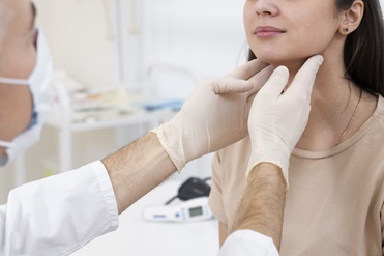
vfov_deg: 15.0
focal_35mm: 90
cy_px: 62
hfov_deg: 22.5
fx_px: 964
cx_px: 166
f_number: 4
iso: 400
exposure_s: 1/160
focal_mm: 55.9
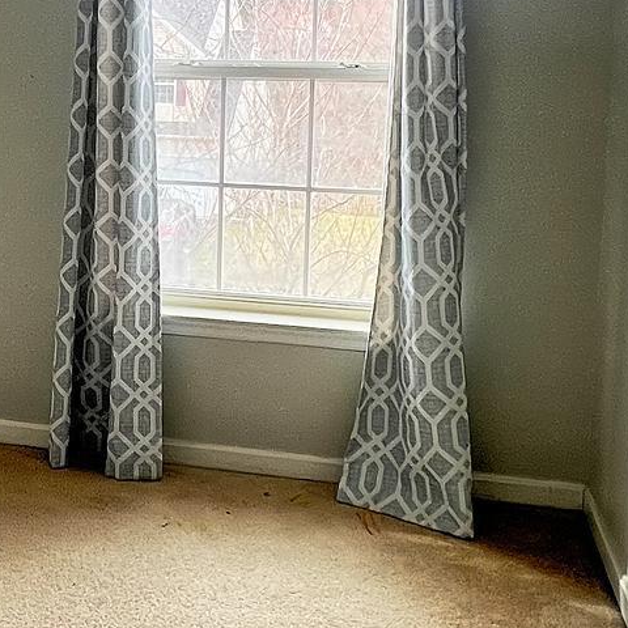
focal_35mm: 49
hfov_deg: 33.5
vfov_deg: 34.0
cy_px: 158
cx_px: 111
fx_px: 1006
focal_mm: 1.6
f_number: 1.8
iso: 32
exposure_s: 1/99
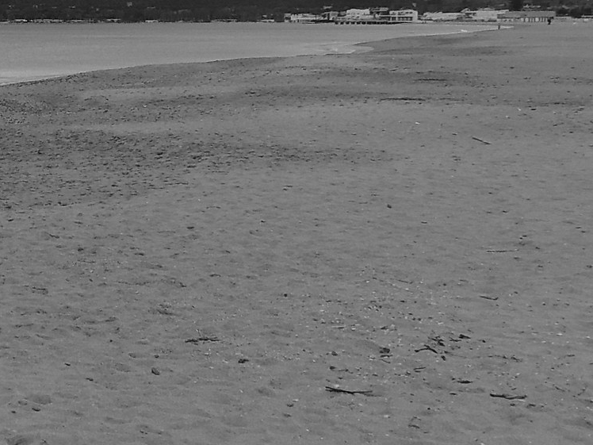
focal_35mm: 77
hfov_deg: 21.7
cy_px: 23
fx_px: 1319
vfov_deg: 18.7
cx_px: -265
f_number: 3
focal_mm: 4.3
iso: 100
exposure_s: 1/640
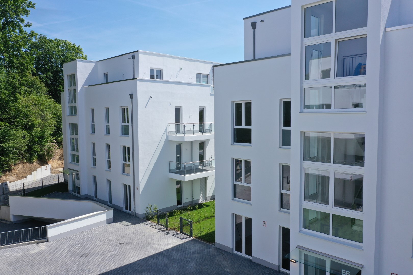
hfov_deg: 65.5
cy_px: 138
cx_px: 206
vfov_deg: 46.4
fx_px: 321
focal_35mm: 28
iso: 100
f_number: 6.3
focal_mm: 10.26
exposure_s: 1/320
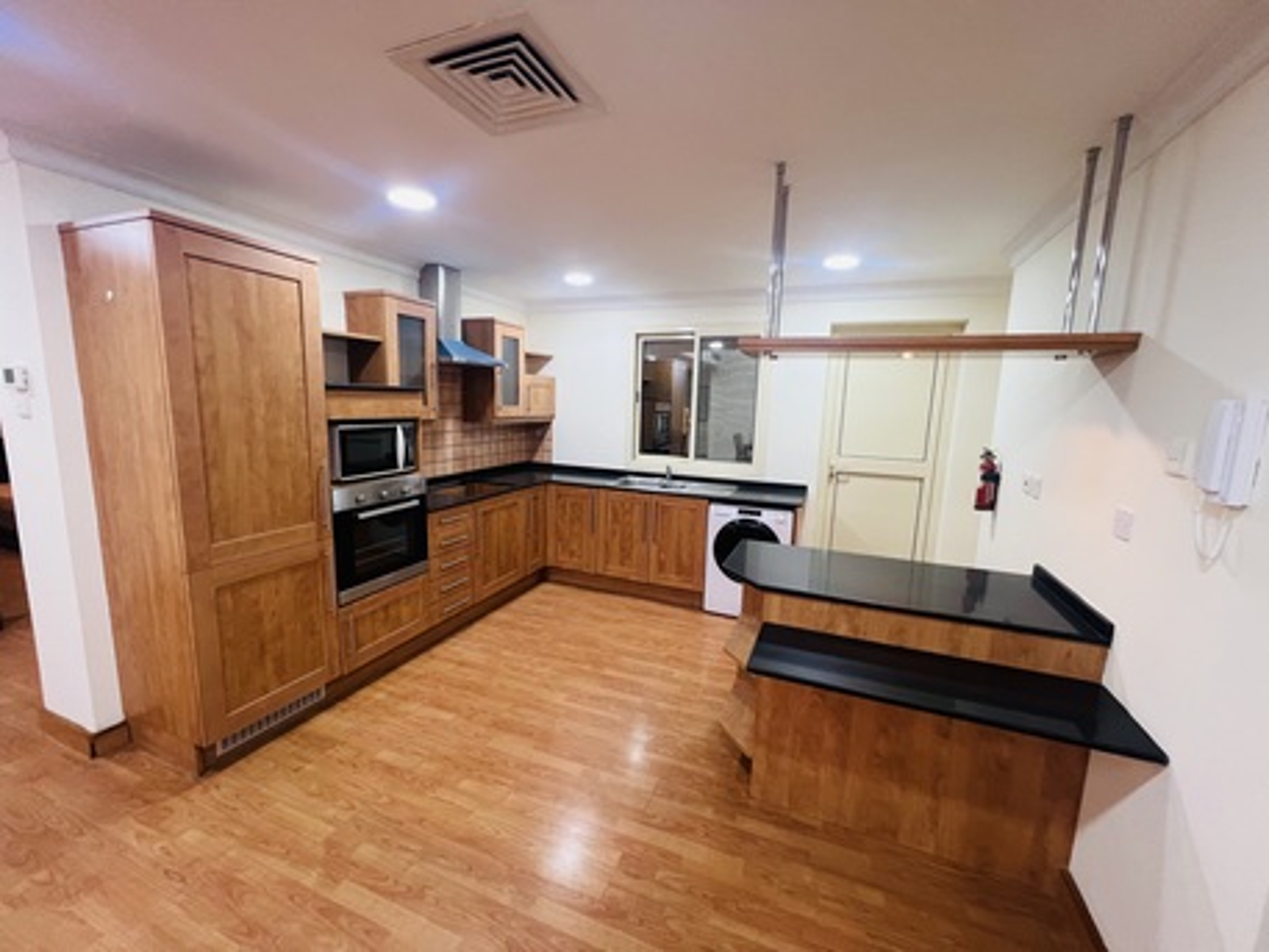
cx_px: 634
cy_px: 476
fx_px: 477
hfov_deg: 106.2
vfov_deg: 89.9
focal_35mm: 13
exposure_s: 1/50
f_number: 1.8
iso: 200
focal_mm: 1.57
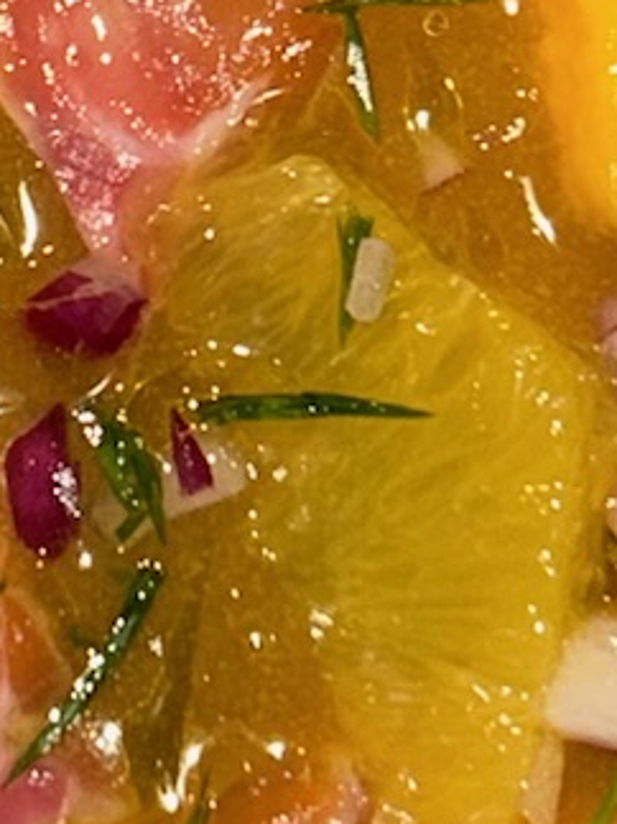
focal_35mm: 165
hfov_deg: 9.0
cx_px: 97
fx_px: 3924
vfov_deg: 11.9
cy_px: 13
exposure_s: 1/60
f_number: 1.5
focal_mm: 5.7
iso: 32
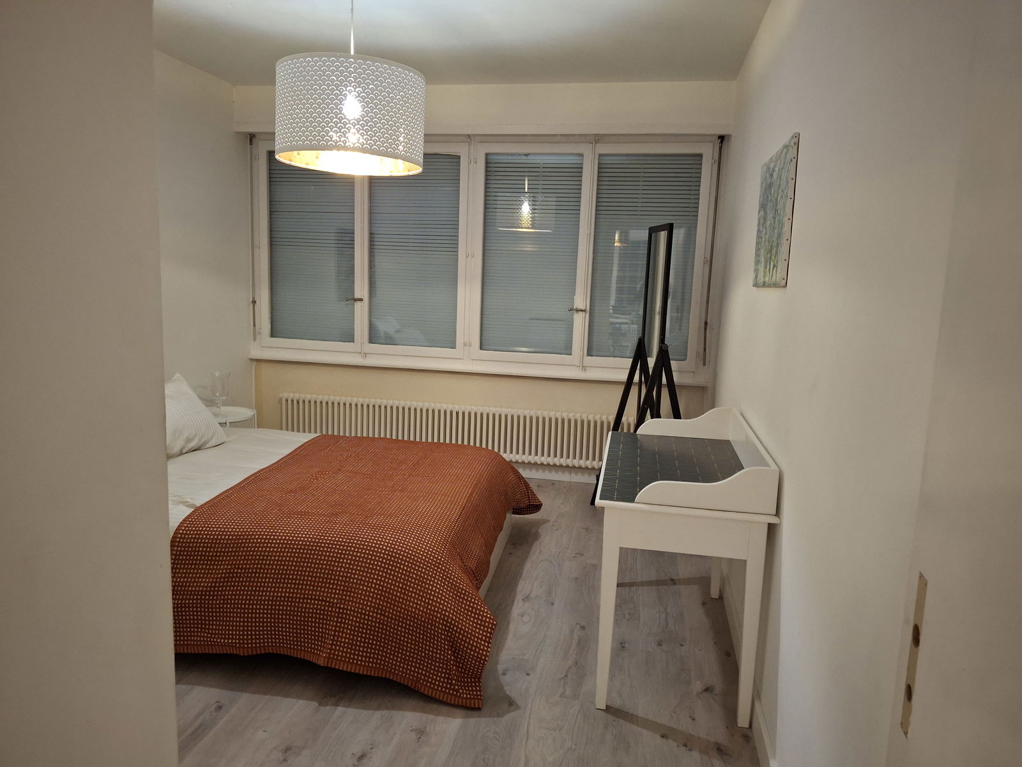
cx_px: 511
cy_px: 384
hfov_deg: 69.4
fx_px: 738
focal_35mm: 25
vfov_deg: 54.9
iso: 500
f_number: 1.8
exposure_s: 1/25
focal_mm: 4.69
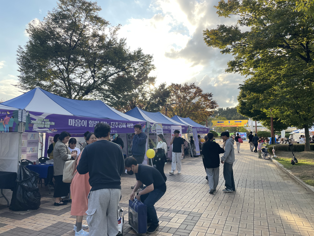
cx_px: 157
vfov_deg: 53.1
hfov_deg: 67.3
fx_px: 236
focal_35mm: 26
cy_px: 118
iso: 32
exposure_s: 1/917
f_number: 1.6
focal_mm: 4.2
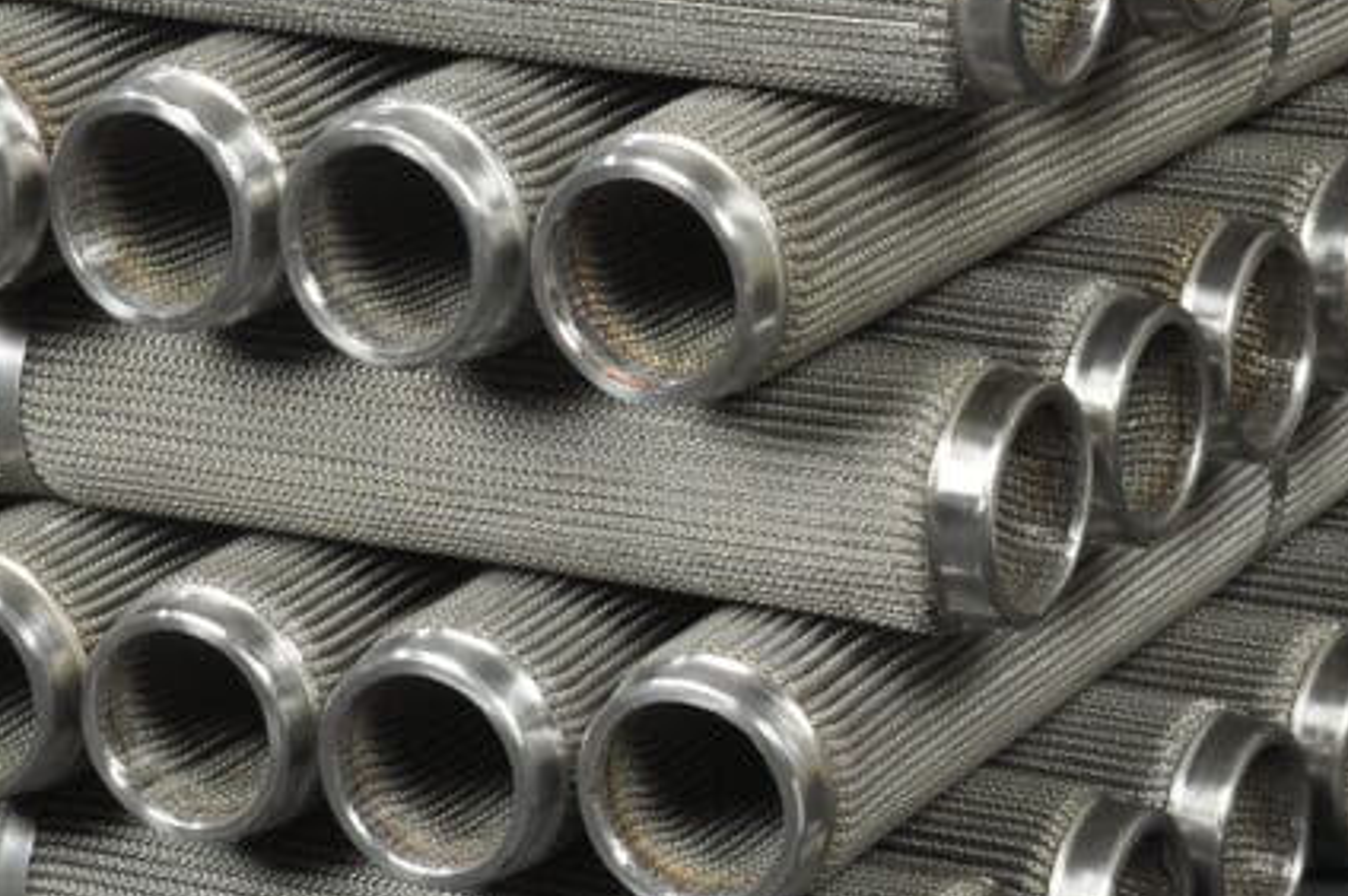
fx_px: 6772
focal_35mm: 181
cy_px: 219
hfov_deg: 11.4
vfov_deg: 7.6
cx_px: 506
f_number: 11
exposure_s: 1/125
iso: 400
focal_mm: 50
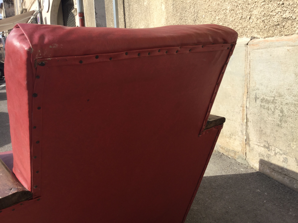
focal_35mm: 31
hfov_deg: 58.4
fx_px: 267
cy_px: 112
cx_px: 149
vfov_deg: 45.4
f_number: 2.4
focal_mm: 3.3
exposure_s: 1/799
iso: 25
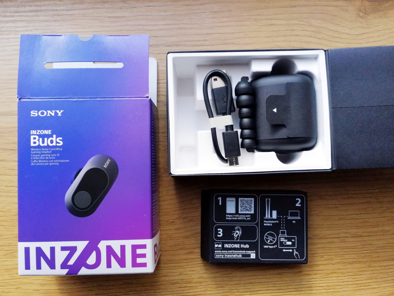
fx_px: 307
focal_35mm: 27
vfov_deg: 51.4
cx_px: 197
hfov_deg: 65.3
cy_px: 148
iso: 160
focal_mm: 3.95
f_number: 1.8
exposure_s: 1/333
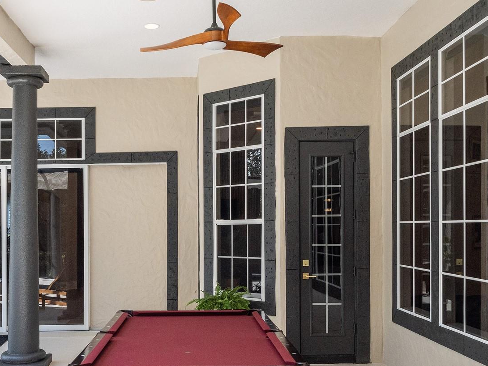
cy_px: 226
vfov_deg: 32.8
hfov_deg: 42.7
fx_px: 620
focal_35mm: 44
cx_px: 188
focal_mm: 15
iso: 1600
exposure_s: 1/1000
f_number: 5
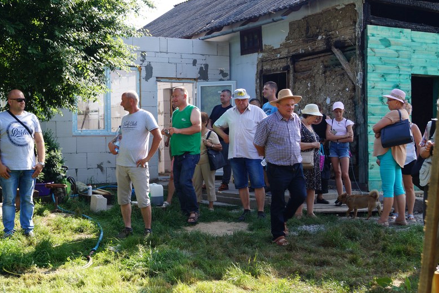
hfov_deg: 37.2
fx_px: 652
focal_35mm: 54
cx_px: 217
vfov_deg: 25.3
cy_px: 145
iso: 100
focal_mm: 35
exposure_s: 1/100
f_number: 7.1
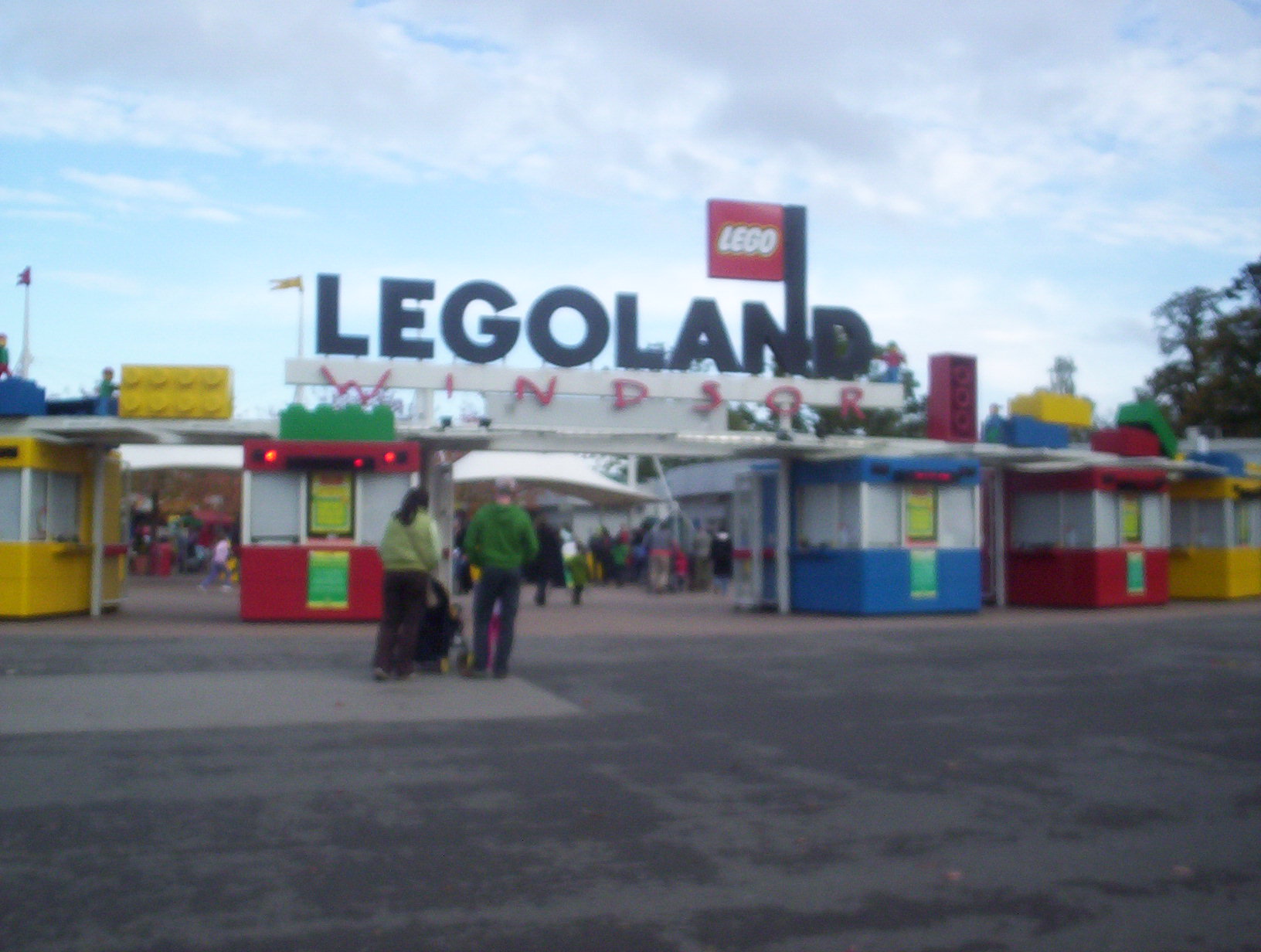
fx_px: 1388
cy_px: 476
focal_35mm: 38
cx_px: 630
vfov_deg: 37.9
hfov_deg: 48.9
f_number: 4.5
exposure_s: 1/221
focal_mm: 4.99
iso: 100
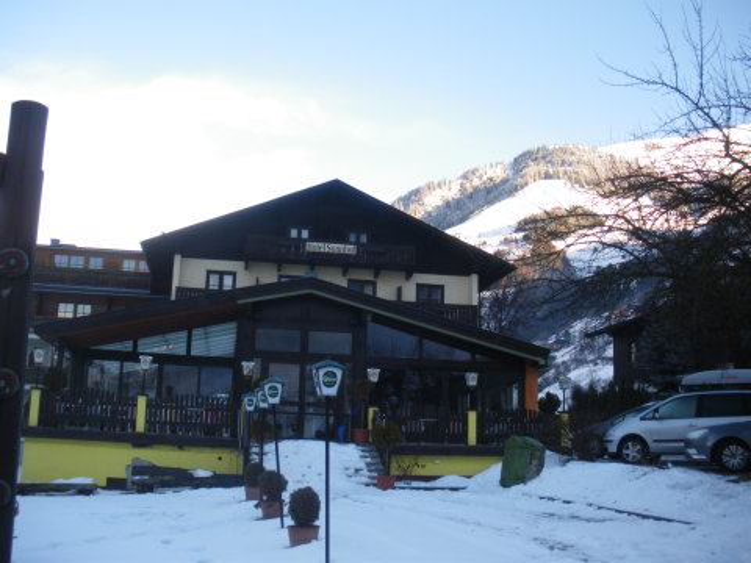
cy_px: 282
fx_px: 781
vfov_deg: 39.7
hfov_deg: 51.4
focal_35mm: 36
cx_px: 376
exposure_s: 1/125
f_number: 3.5
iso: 64
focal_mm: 6.3
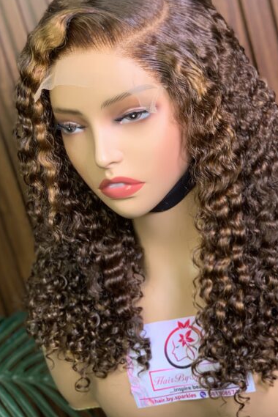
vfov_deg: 26.6
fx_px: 879
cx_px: 178
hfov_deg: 17.9
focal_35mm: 76
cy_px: 183
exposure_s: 1/100
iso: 25
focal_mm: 6
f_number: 2.4
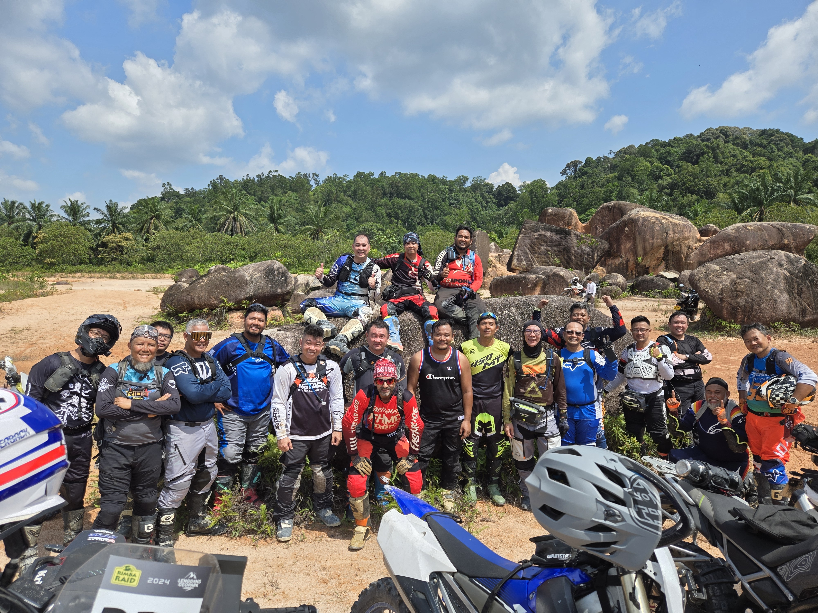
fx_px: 544
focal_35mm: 23
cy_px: 306
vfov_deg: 58.9
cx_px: 409
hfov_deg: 73.9
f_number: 1.8
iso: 50
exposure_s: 1/2921
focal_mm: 5.4
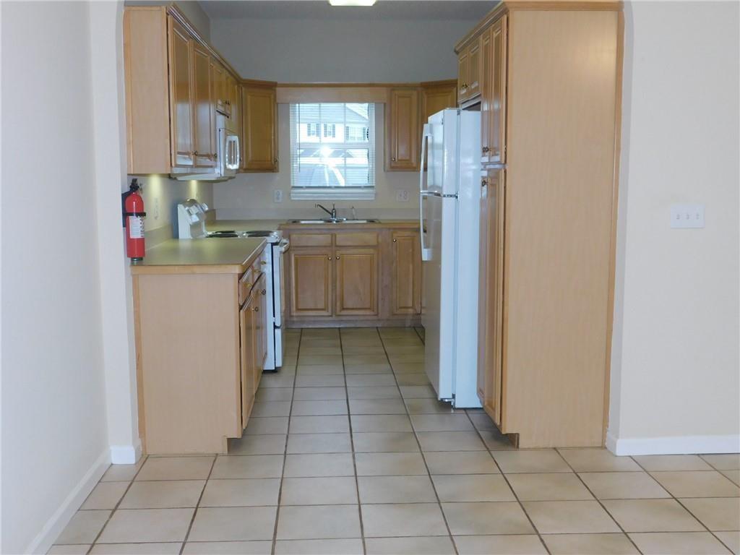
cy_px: 278
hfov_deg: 46.8
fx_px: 855
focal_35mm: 40
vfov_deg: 36.0
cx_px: 370
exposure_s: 1/30
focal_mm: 7.1
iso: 200
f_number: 3.6
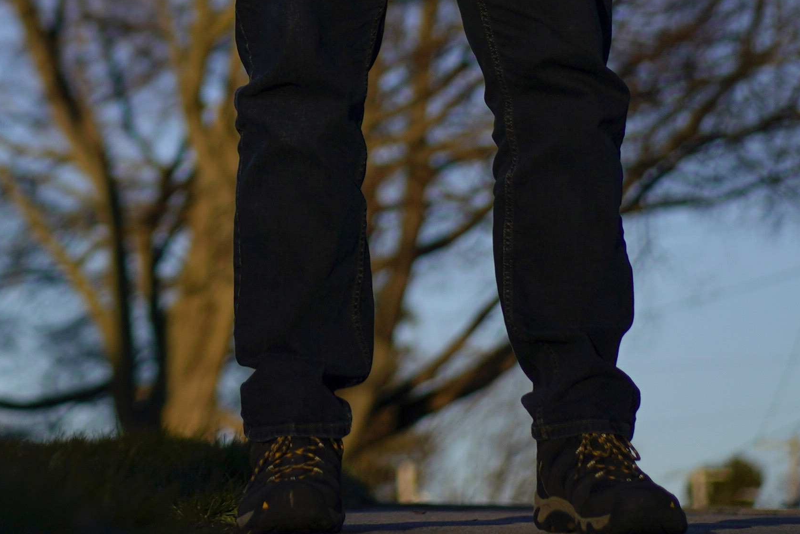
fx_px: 4289
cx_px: -330
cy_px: -368
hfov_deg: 10.4
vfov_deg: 7.0
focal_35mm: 193
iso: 80
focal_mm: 55
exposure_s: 1/4000
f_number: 1.8
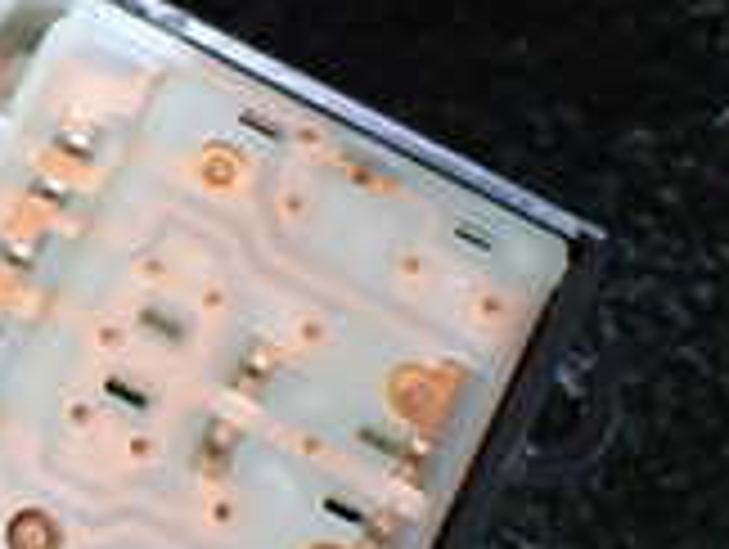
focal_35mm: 111
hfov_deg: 16.1
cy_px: 63
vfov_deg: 13.3
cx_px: -392
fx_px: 2341
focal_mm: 5.4
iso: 640
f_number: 2.3
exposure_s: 1/125
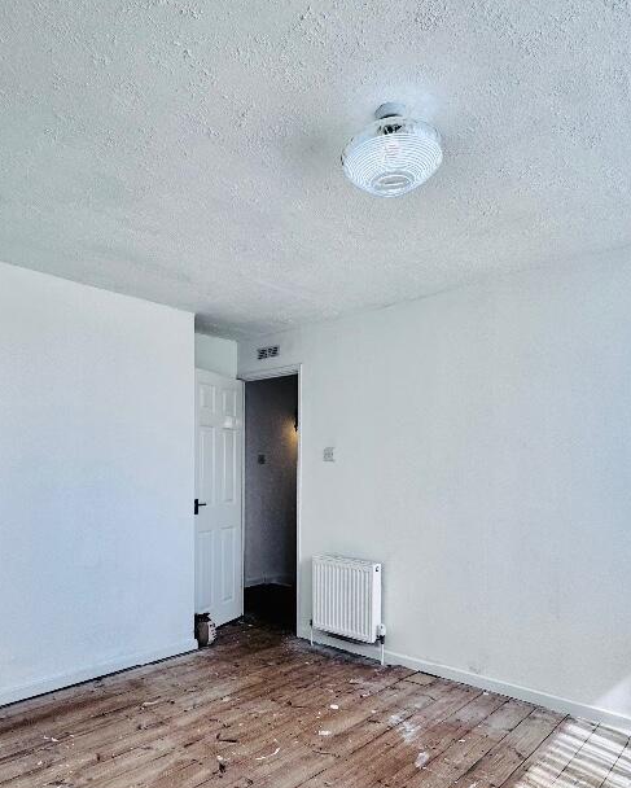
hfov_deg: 60.8
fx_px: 537
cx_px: 281
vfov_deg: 71.5
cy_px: 489
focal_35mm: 23
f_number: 2.2
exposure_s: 1/226
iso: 40
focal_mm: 2.22
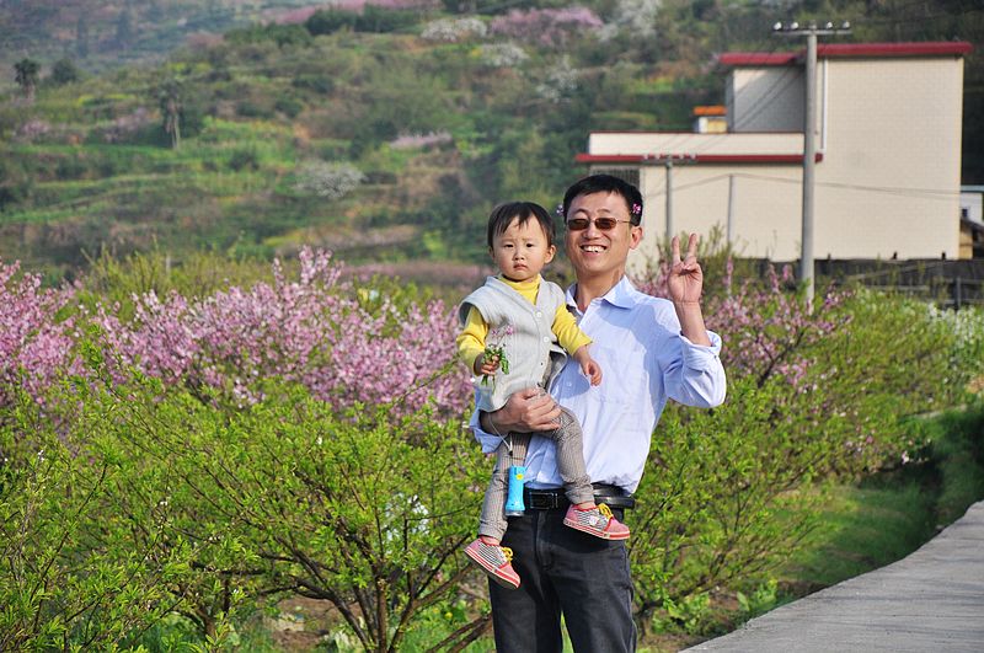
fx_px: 4299
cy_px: 326
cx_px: 492
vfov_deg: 8.7
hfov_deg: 13.1
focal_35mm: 158
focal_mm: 105
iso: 400
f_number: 5.6
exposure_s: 1/1000
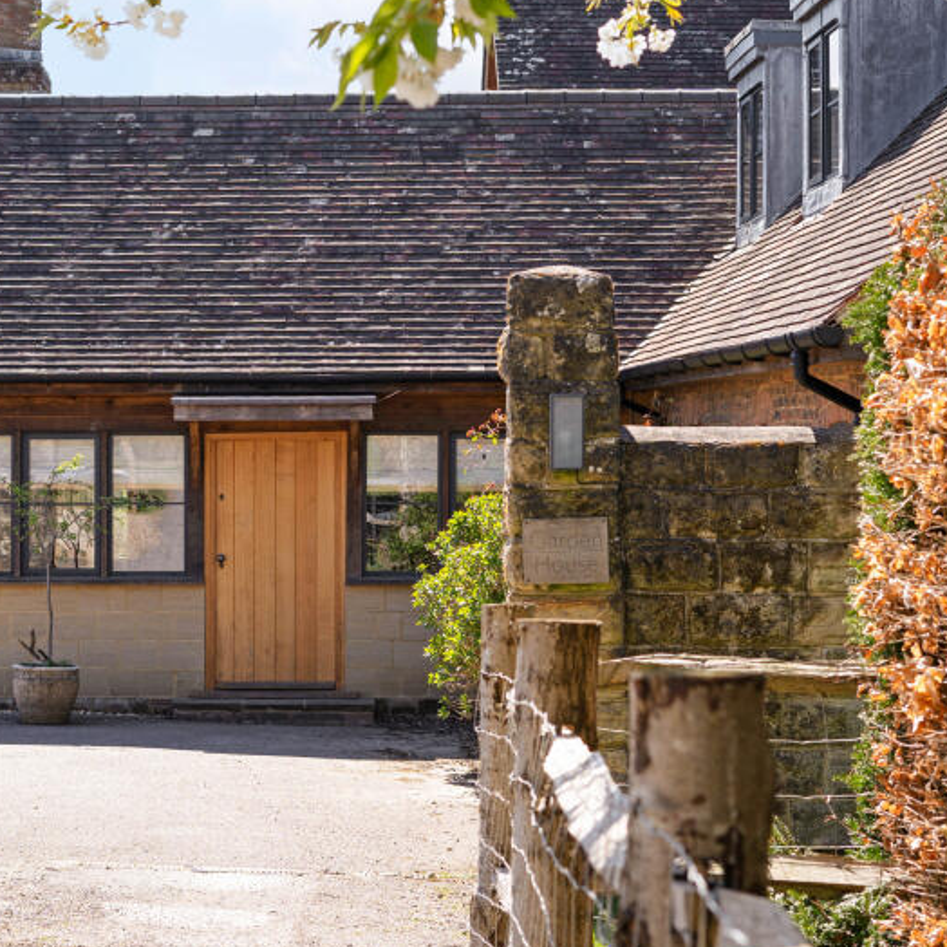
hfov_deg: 20.9
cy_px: 361
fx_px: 2569
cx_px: 380
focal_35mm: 83
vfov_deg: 20.8
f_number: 5
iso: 100
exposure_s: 1/250
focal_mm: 50
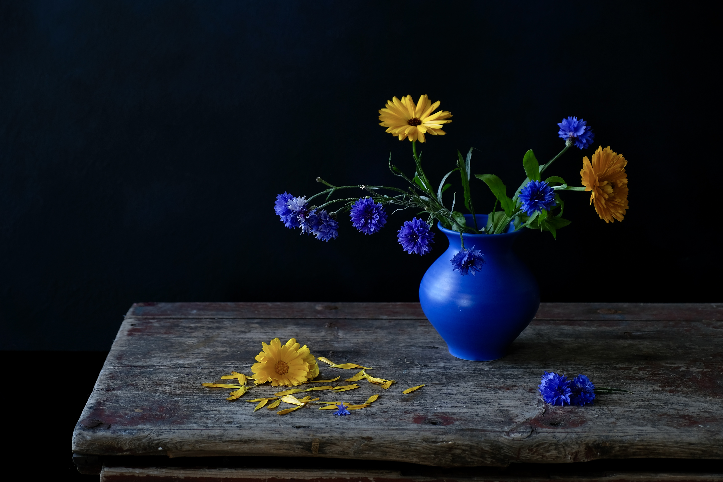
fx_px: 1325
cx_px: 362
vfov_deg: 20.6
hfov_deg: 30.5
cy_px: 241
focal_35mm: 66
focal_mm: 43.9
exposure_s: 1/13
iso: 100
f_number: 4.7
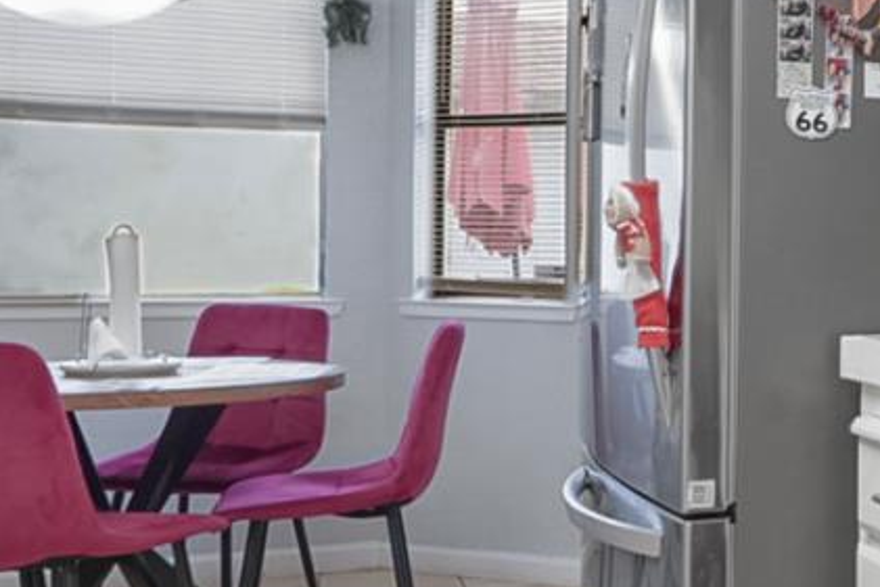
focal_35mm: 57
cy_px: 253
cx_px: 997
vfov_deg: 23.8
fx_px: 1394
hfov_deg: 30.8
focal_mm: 16
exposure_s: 1/30
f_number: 8
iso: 5000
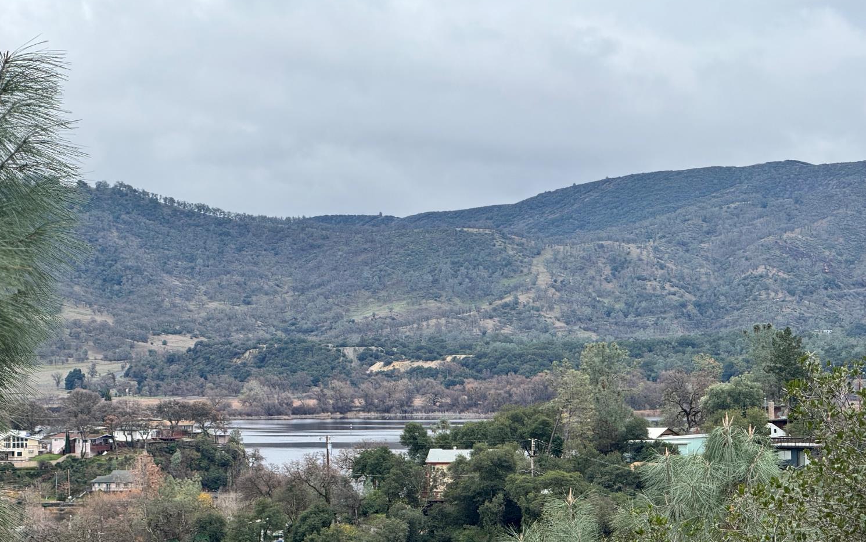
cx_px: 431
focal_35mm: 128
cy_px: 311
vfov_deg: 10.2
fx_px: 3021
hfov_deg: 16.3
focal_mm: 15.66
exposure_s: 1/275
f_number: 2.8
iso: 50
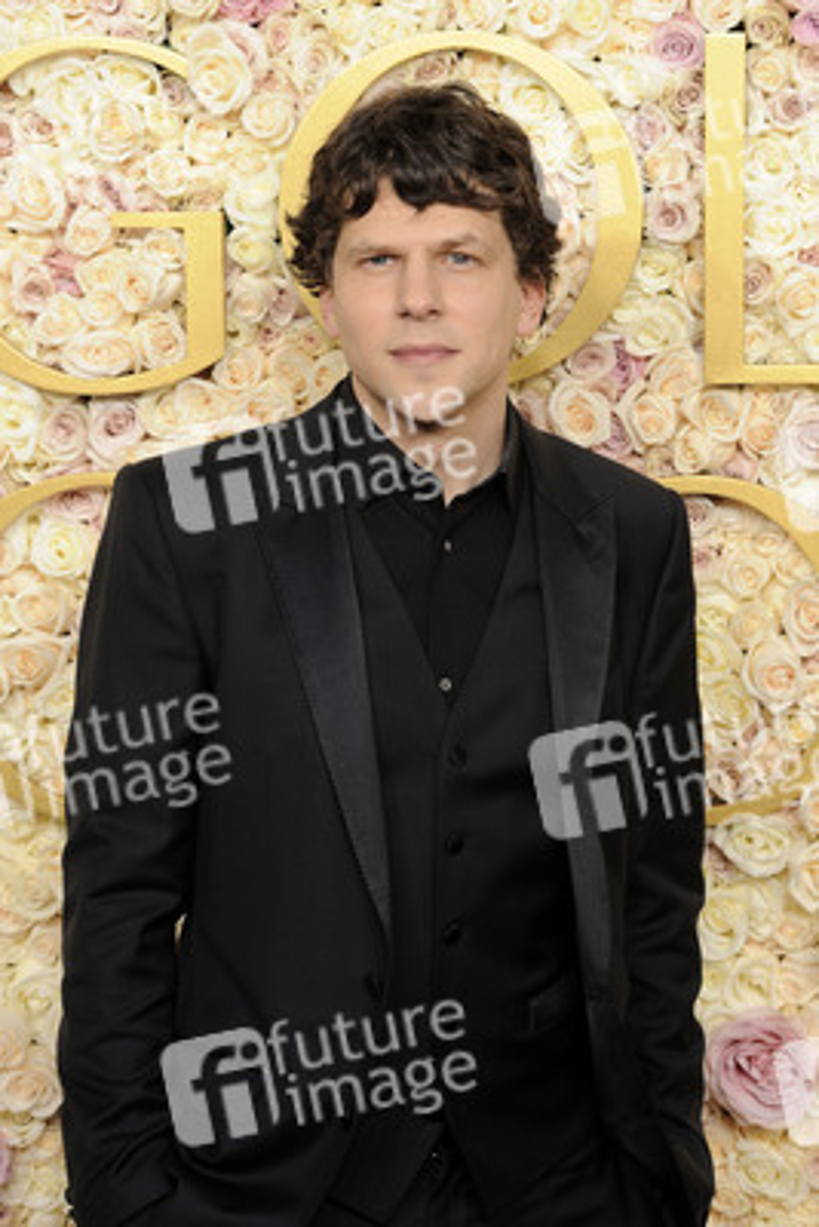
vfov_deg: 16.4
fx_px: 4262
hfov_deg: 11.0
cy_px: 614
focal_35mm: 125
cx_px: 410
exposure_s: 1/250
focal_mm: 125
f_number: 10
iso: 1000
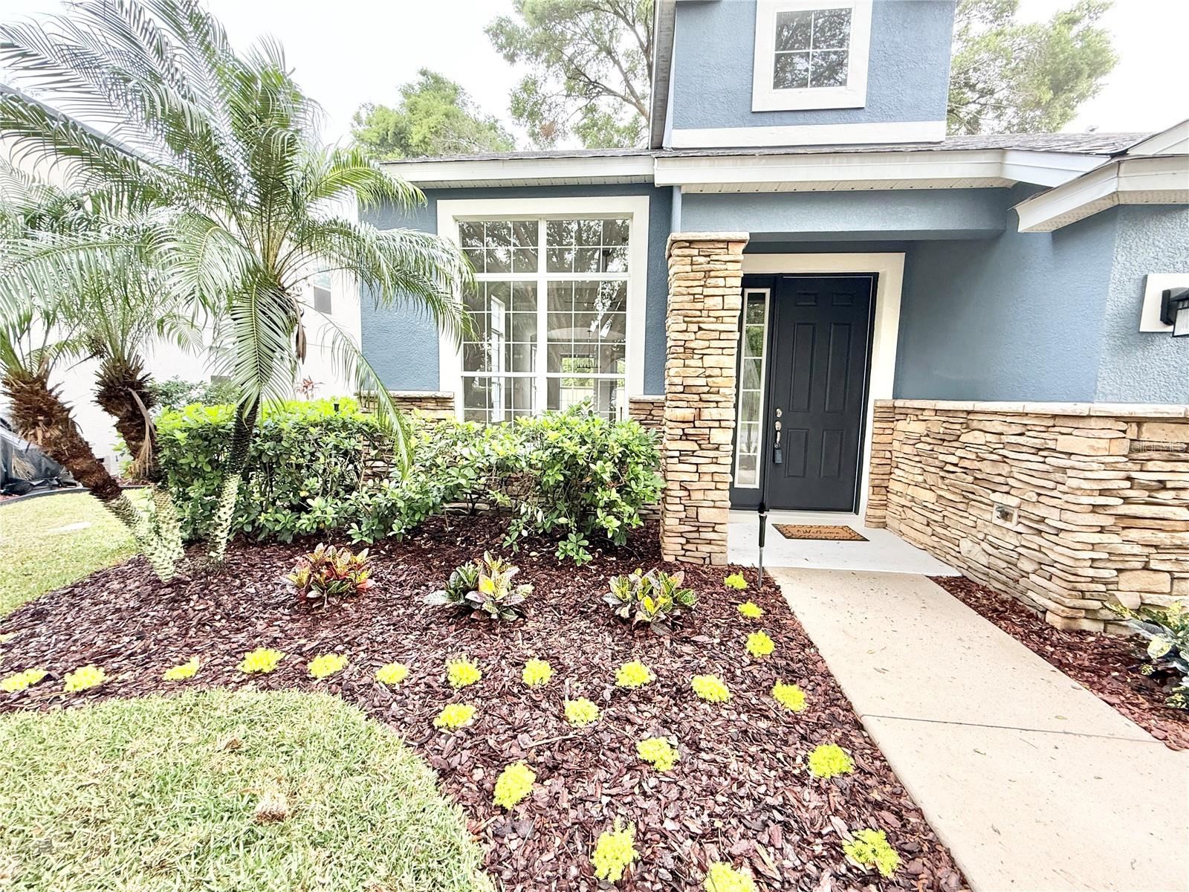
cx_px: 594
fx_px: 481
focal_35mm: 14
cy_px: 446
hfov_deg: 102.1
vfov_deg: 85.7
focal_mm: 2.22
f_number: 2.2
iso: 160
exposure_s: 1/99
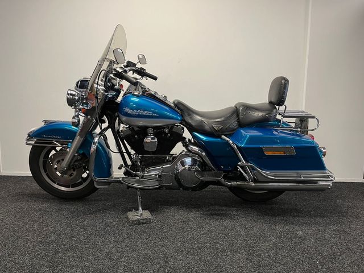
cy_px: 136
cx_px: 182
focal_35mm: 26
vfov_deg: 53.1
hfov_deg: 67.3
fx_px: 273
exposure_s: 1/50
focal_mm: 5.1
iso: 100
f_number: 1.6
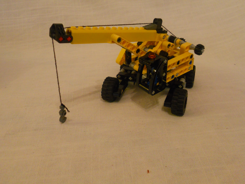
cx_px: 122
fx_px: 269
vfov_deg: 37.7
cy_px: 92
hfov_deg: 49.0
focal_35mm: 38
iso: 400
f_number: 3.9
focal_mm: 6.9
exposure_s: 1/5
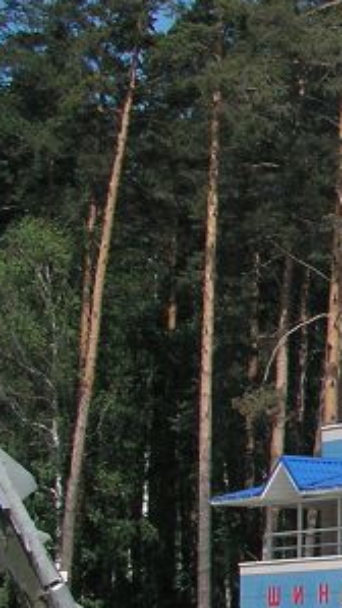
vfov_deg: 16.3
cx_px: 867
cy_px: 460
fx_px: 2114
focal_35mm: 131
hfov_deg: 8.4
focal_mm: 6
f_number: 4.8
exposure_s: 1/400
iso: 50
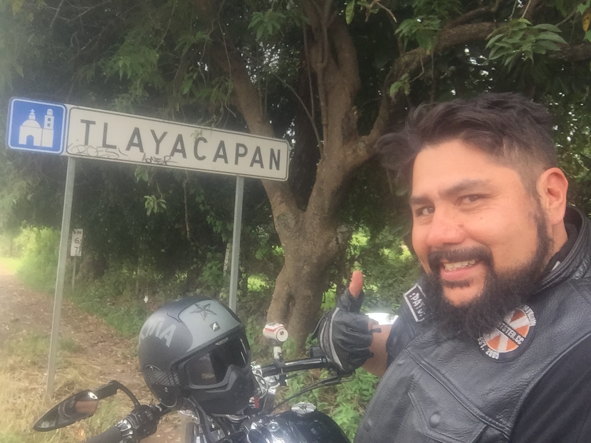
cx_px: 296
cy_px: 222
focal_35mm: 31
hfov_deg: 58.4
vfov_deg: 45.4
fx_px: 529
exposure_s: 1/206
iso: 32
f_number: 2.2
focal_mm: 2.65
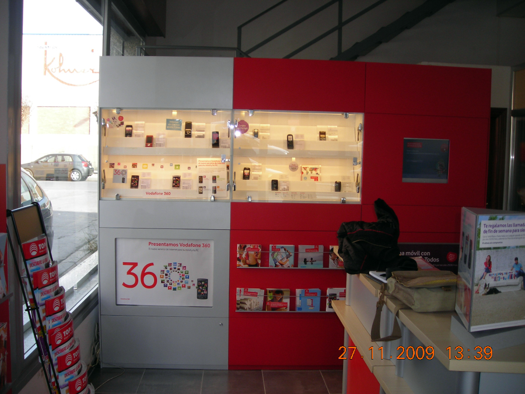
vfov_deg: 37.7
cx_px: 262
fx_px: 576
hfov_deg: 49.0
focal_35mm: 38
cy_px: 197
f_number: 3.2
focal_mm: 6.3
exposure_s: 1/122
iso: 50
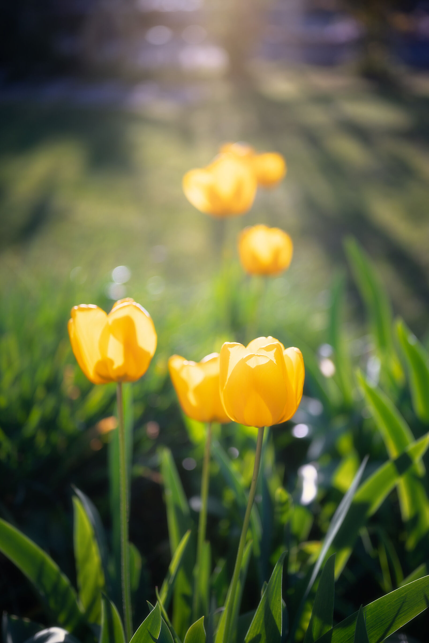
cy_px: 322
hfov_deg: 27.0
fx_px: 893
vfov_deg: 39.6
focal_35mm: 50
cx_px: 214
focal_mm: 50
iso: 100
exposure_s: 1/2000
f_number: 1.8
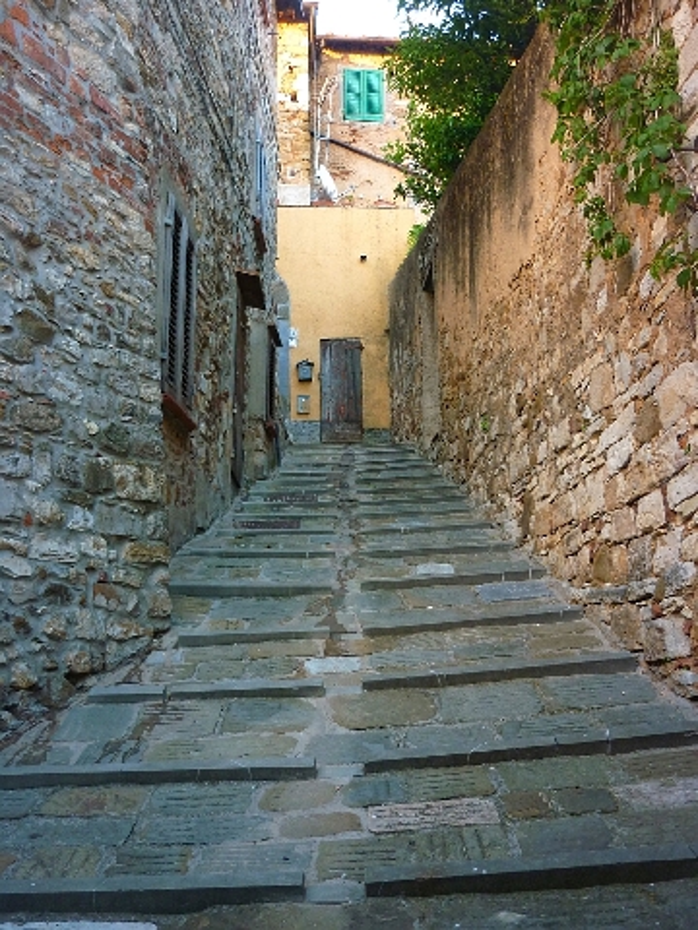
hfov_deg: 39.7
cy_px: 465
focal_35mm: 36
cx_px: 349
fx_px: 968
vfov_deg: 51.4
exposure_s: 1/30
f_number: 2.9
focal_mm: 5.9
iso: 125
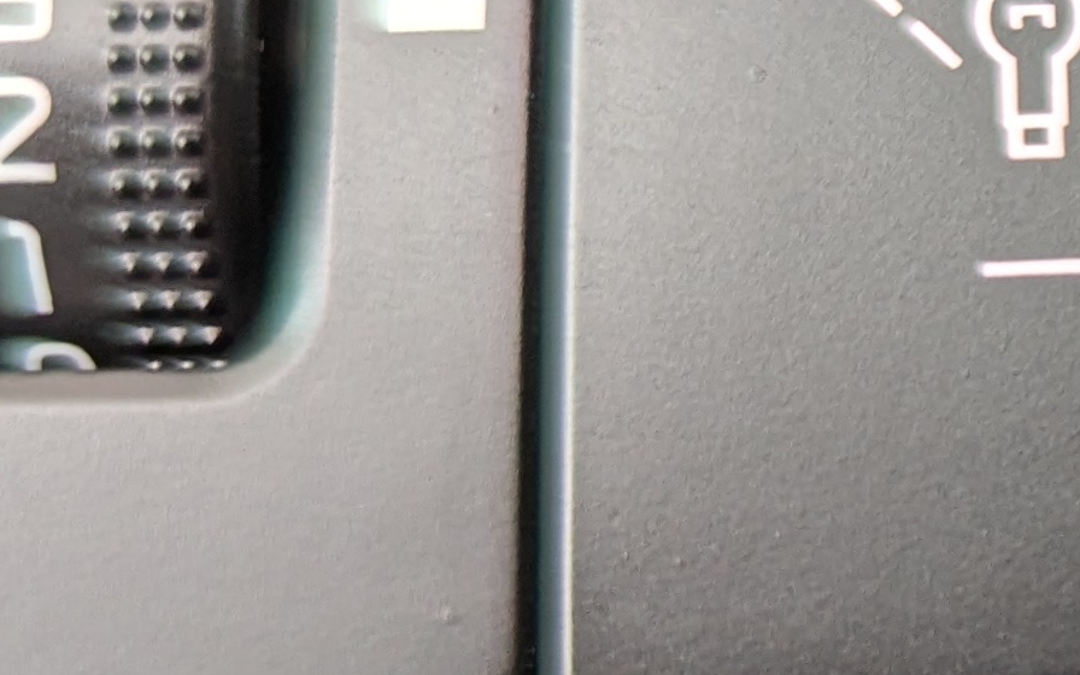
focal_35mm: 116
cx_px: 1712
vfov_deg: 11.3
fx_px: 3414
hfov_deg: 16.1
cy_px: 394
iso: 181
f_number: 1.85
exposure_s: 1/49.5
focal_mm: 6.81
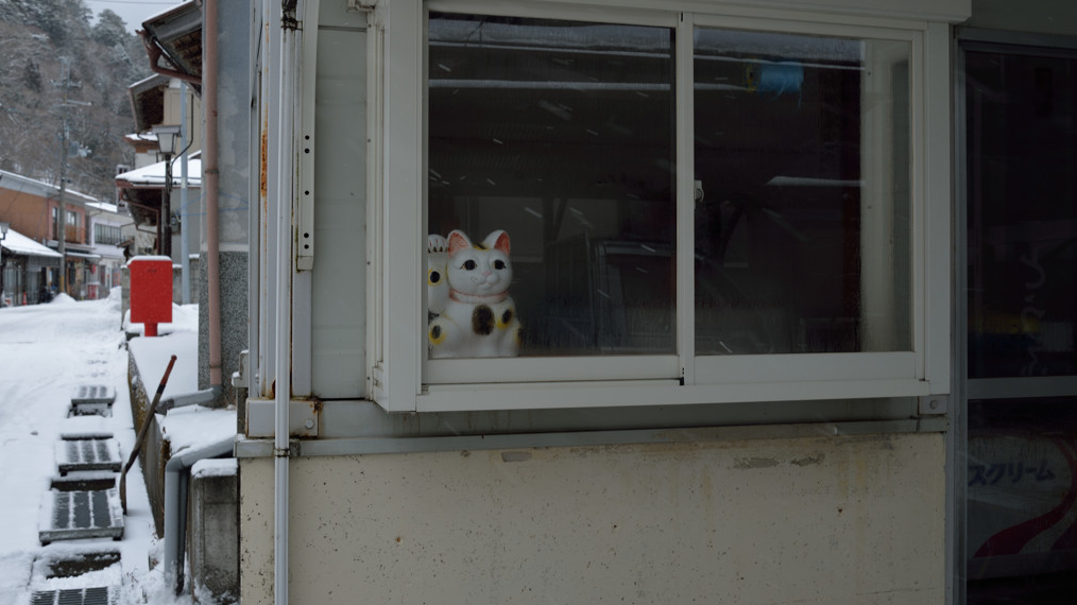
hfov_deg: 54.0
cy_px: 287
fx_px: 1056
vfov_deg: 32.0
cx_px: 536
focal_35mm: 37
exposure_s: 1/125
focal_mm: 35
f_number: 8
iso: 125
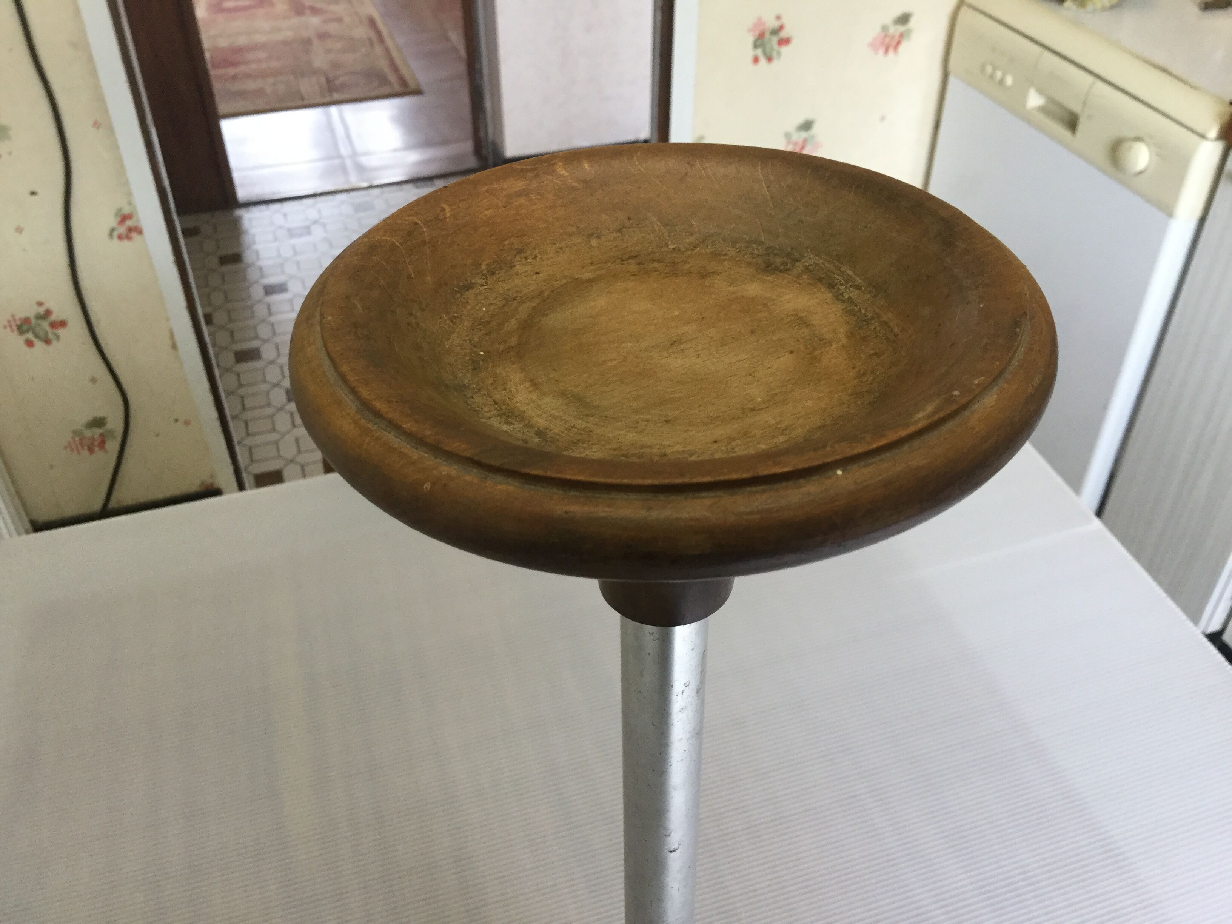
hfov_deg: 58.4
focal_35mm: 31
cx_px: 616
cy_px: 462
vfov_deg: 45.4
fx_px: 1103
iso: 100
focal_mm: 3.3
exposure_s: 1/33
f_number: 2.4
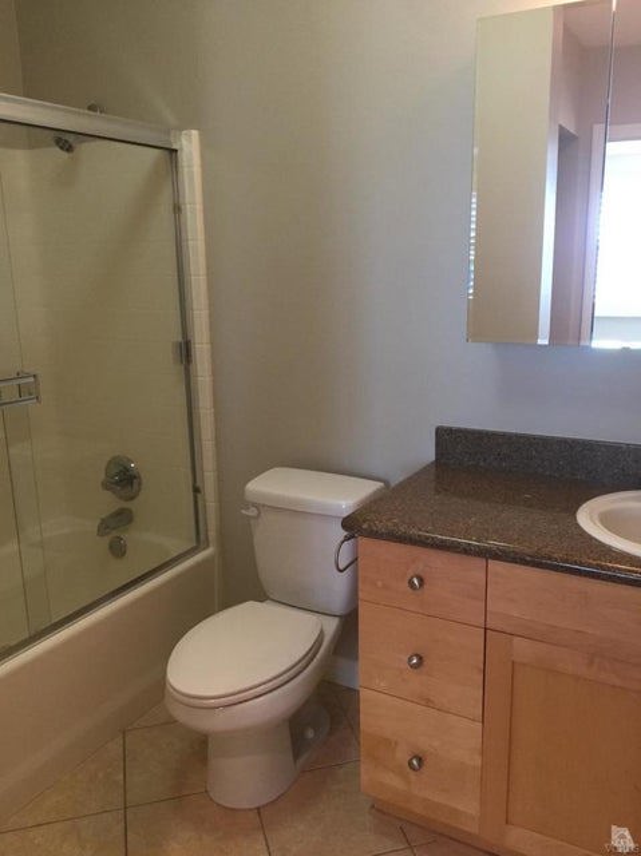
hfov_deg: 48.2
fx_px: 717
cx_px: 320
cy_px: 428
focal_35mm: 29
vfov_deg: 61.7
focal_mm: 4.15
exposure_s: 1/30
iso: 160
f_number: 2.2
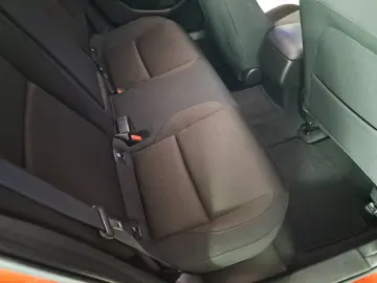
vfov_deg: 51.4
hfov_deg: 65.3
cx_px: 188
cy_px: 142
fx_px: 294
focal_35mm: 27
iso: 2000
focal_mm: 4
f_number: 1.8
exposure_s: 1/10
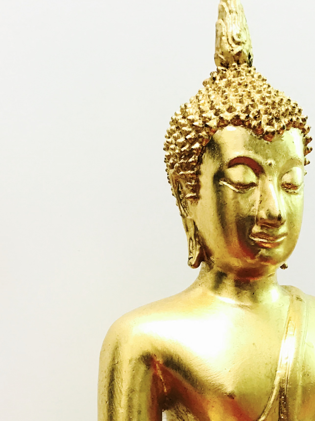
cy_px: 370
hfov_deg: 22.1
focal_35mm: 66
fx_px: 801
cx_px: 230
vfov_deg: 28.4
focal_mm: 3.99
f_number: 1.8
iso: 40
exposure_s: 1/20
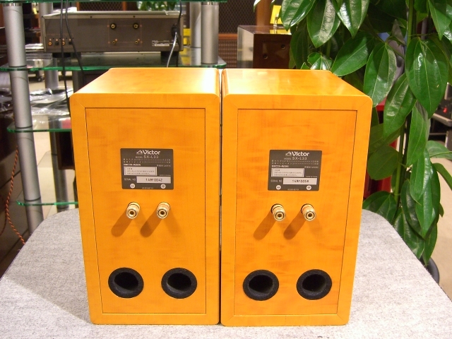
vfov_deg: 37.7
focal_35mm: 38
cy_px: 170
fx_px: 496
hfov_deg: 49.0
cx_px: 226
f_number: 2.8
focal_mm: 7.9
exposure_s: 1/13
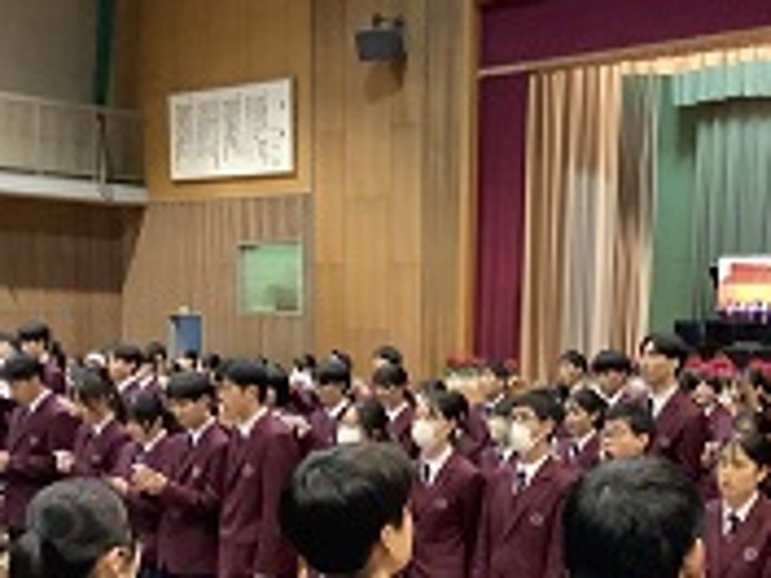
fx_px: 1492
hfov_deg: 28.8
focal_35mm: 67
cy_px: 554
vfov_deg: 21.3
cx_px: 491
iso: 640
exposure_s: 1/30
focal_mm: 3.3
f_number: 2.4
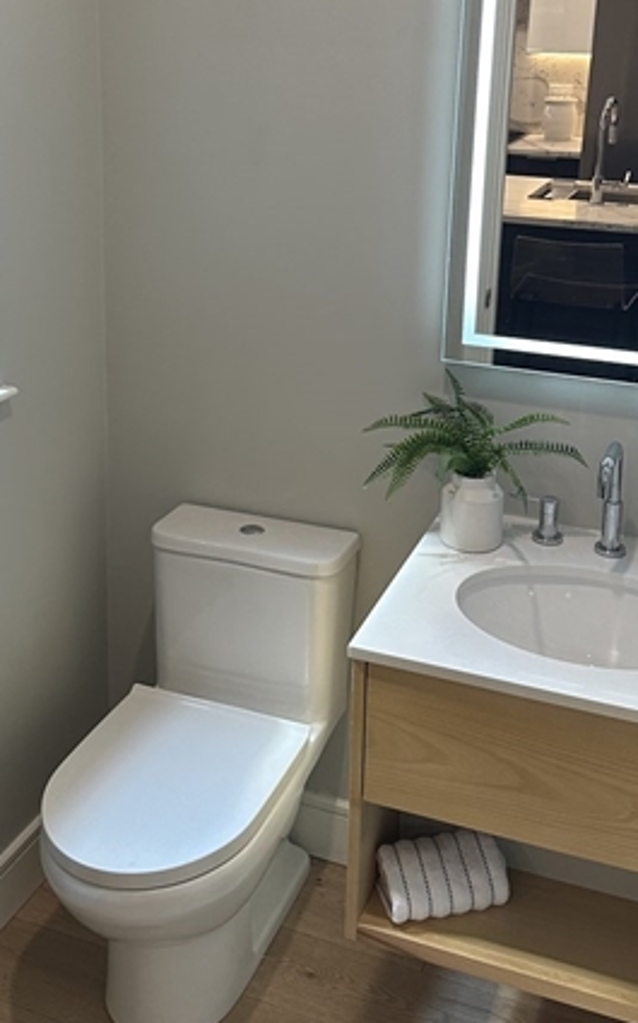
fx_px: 1282
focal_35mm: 46
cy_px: 330
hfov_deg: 27.9
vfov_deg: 42.8
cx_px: 258
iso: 160
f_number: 1.78
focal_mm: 6.86
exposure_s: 1/120
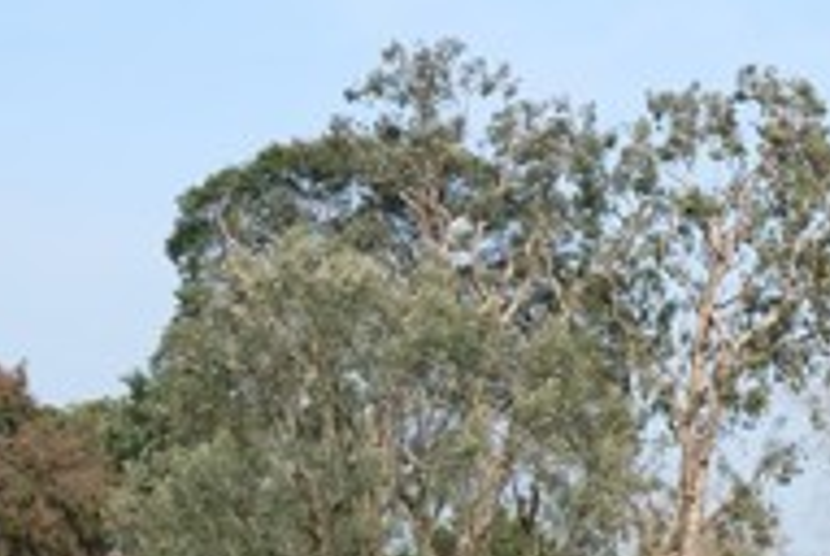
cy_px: 471
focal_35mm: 117
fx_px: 2702
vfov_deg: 11.7
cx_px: 934
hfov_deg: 16.9
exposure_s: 1/350
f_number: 5.6
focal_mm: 23.5
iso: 160
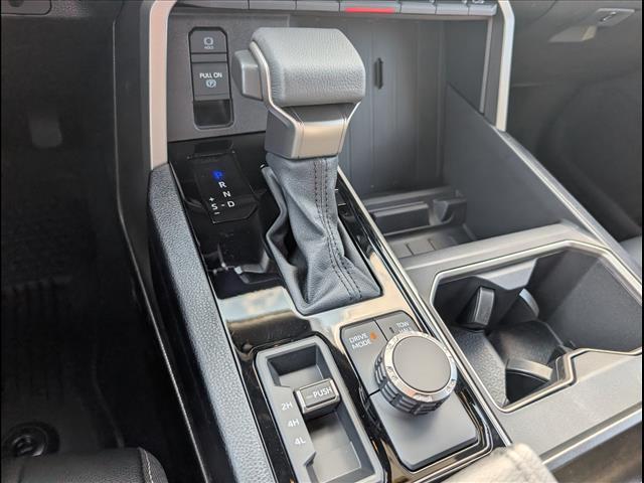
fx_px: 446
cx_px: 322
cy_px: 242
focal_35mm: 24
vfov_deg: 56.8
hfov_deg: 71.6
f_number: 1.68
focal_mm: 6.9
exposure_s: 1/286
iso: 22
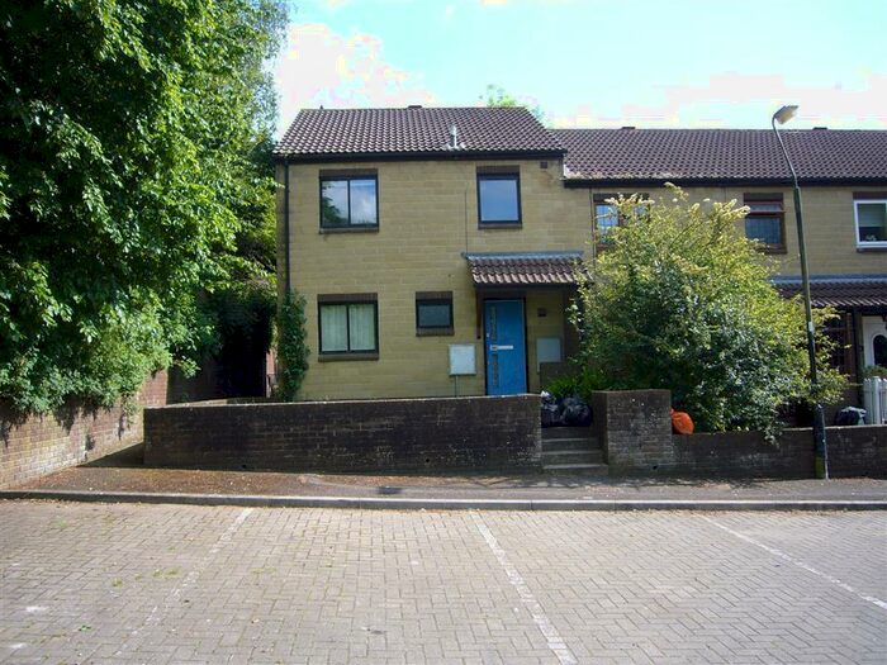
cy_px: 332
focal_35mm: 28
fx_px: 717
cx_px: 444
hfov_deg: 63.4
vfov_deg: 49.7
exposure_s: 1/400
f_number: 2.8
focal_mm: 4.6
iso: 80
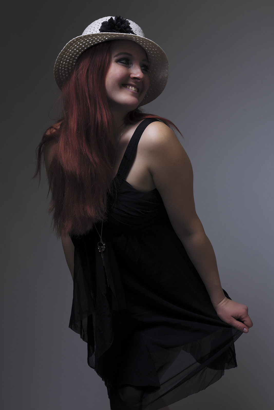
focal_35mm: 70
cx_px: 137
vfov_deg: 28.8
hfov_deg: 19.5
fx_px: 799
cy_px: 205
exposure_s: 1/200
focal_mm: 70
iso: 200
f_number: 10
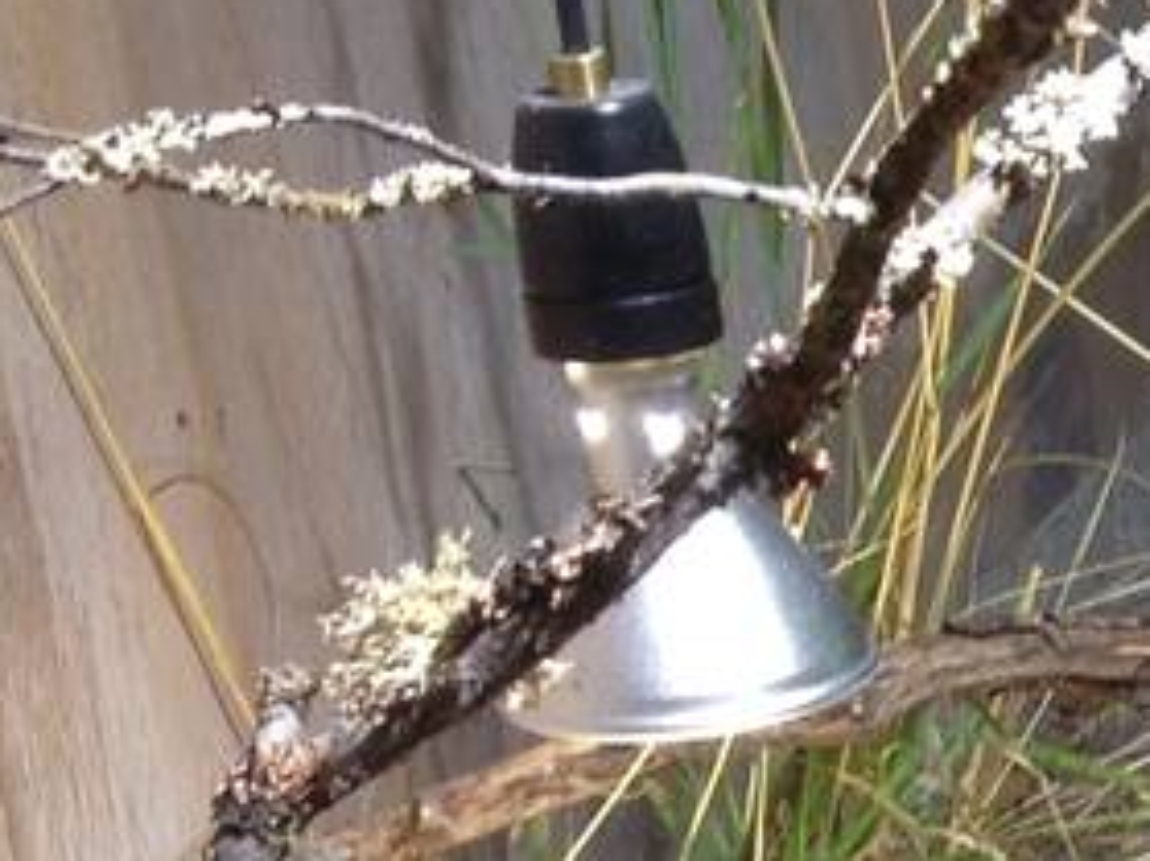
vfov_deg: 7.2
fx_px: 6675
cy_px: 1458
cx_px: 2391
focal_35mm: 201
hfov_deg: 9.2
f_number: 2.4
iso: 50
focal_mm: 4.28
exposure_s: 1/30
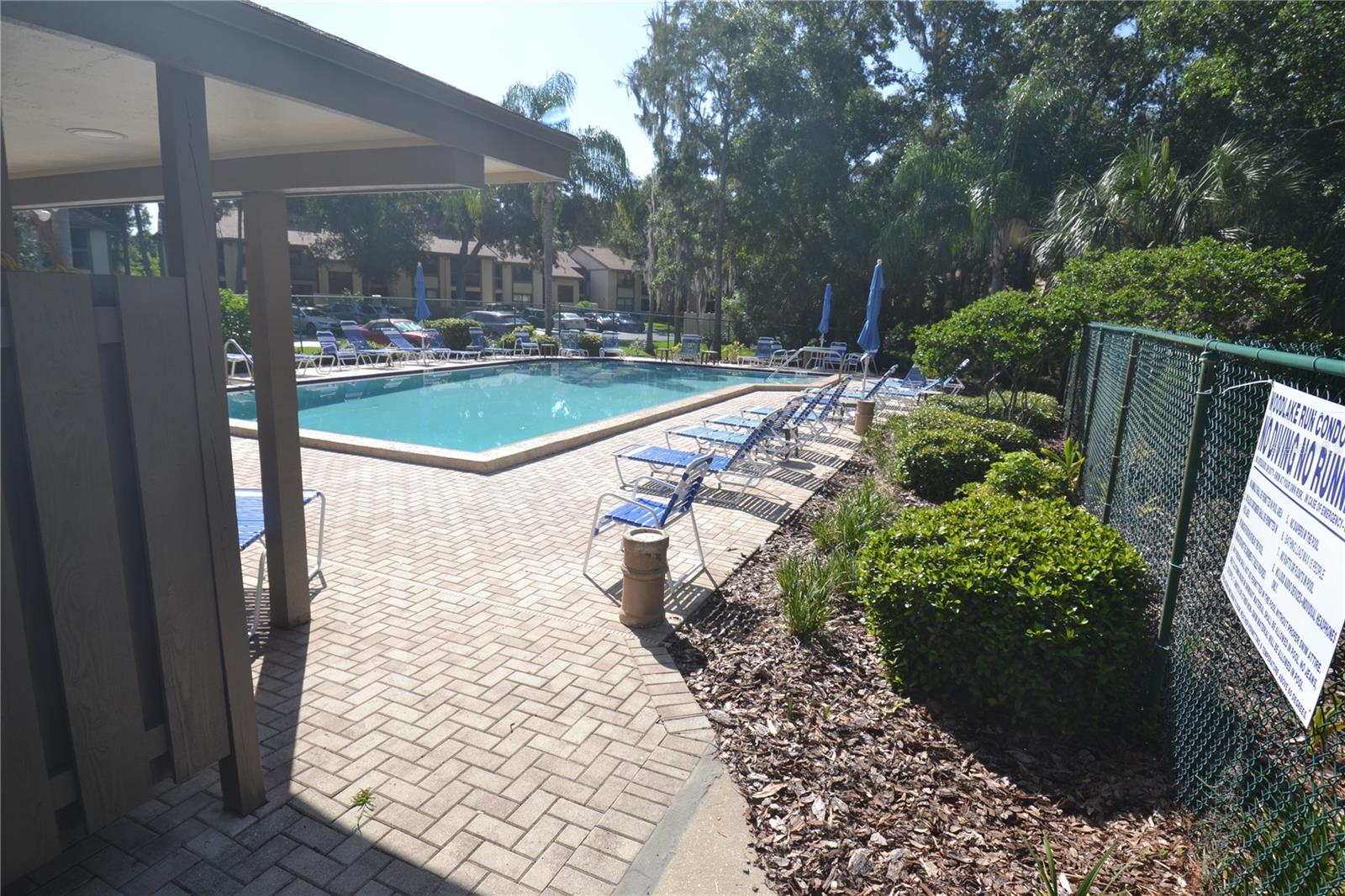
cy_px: 448
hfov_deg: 90.0
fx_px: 672
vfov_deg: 67.4
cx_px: 672
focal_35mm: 18
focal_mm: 12
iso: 100
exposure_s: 1/200
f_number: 7.1
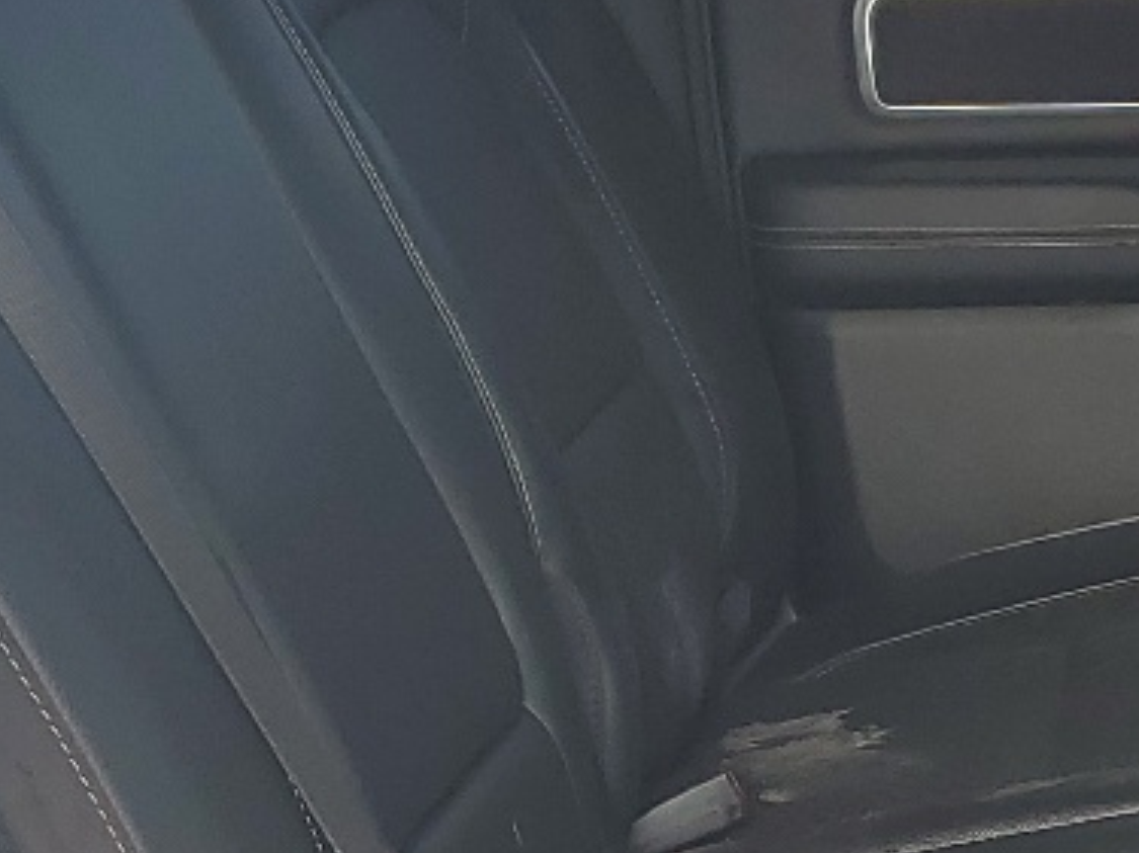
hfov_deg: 17.6
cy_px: 732
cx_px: 863
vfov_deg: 13.2
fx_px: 3651
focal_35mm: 111
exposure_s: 1/500
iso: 50
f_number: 1.5
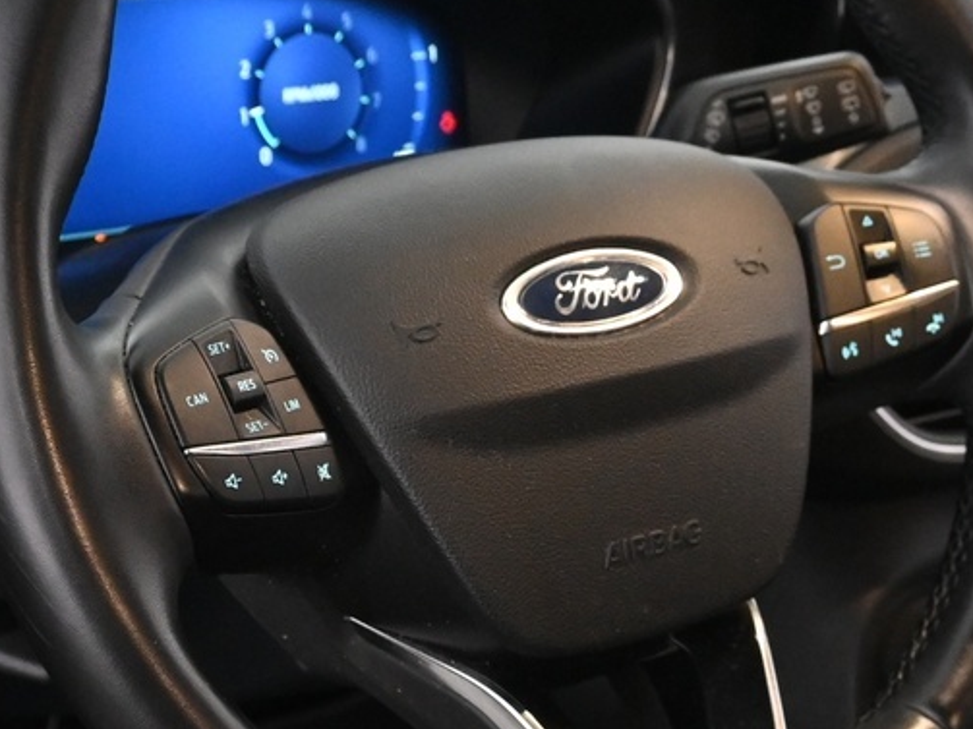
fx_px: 2741
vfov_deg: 15.1
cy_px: 505
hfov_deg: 20.1
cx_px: 458
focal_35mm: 98
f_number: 4
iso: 2500
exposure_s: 1/30
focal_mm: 21
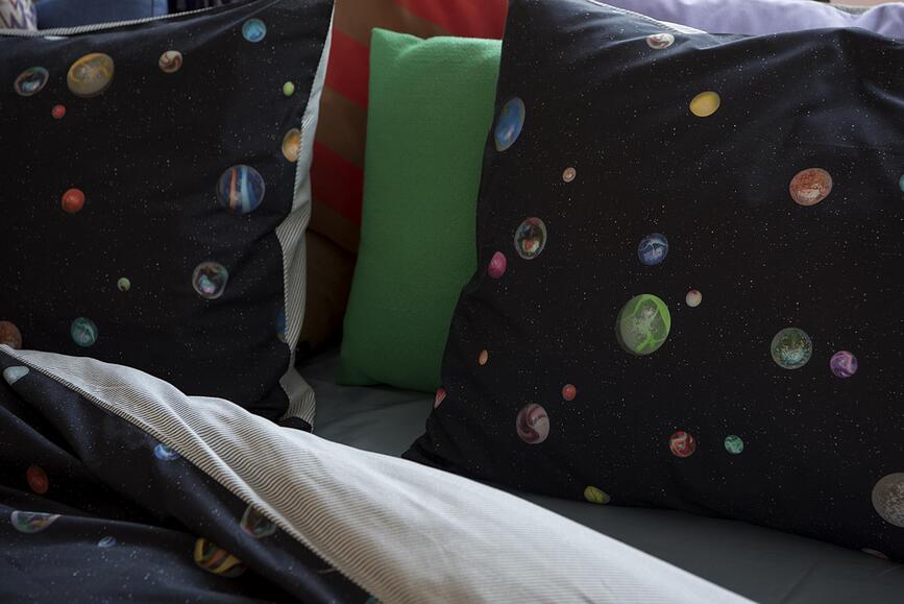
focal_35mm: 70
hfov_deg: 28.8
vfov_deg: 19.5
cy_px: 302
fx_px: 1759
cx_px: 452
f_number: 5.6
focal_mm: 70
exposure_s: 1/5
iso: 100
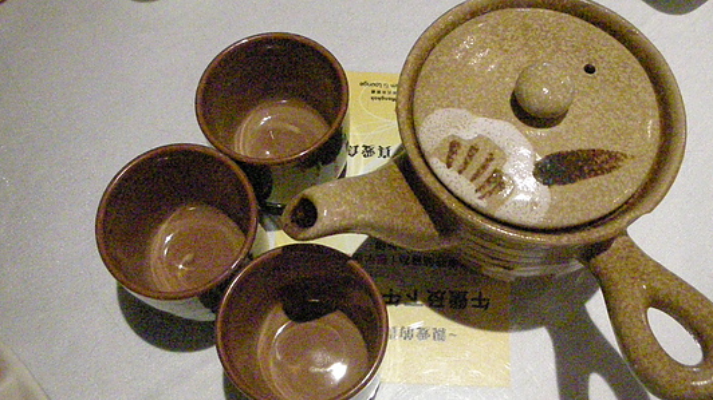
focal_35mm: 43
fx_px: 813
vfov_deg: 27.6
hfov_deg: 47.3
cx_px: 382
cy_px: 142
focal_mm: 5.8
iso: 1600
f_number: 2.8
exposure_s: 1/76.3
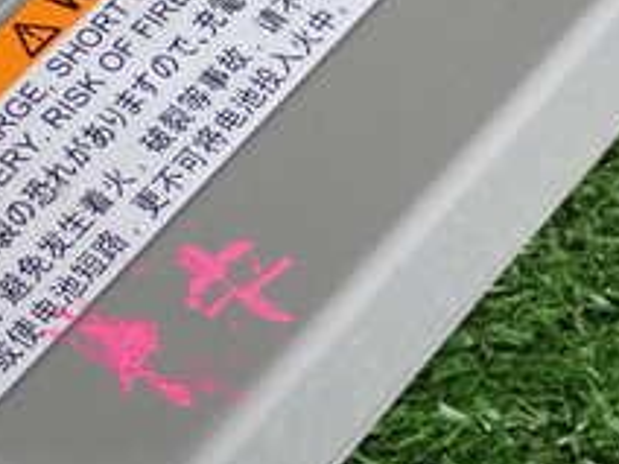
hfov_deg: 12.9
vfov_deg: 9.7
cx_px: 248
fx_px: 2736
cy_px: 114
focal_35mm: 153
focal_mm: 9.65
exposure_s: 1/50
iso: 400
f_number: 3.3
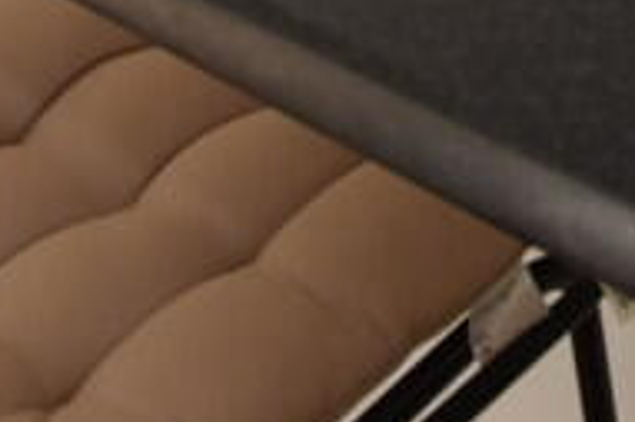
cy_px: -656
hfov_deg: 21.3
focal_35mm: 89
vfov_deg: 11.8
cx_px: 761
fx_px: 1563
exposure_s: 1/125
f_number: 5.6
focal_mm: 11
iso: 450
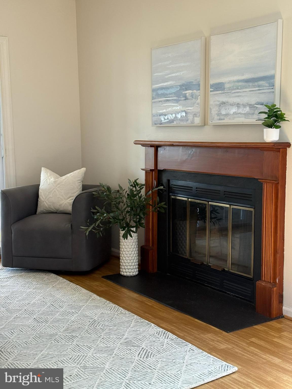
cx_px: 146
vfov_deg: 39.7
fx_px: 540
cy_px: 194
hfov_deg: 30.3
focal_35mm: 48
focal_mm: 6.76
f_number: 1.78
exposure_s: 1/120
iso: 160
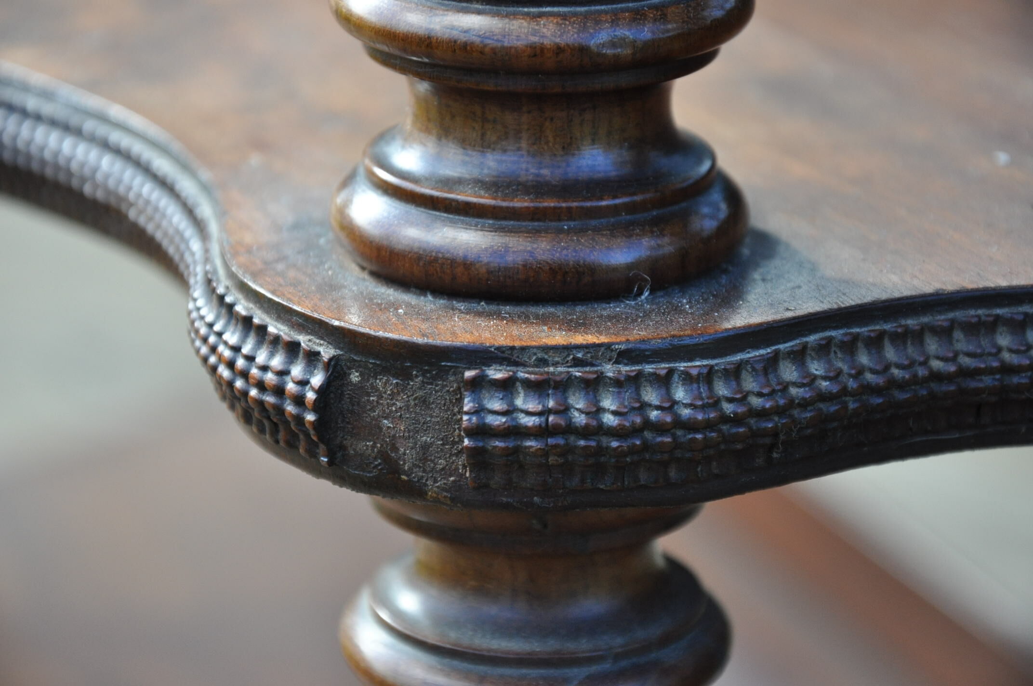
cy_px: 343
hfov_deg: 13.1
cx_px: 516
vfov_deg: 8.7
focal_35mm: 158
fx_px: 4514
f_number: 8
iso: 800
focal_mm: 105
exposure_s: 1/250
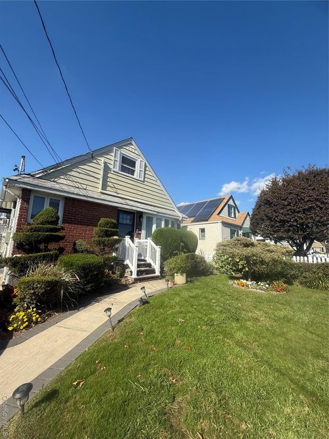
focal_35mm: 14
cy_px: 220
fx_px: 177
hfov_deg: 85.7
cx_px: 164
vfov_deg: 102.1
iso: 50
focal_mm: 2.22
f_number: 2.2
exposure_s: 1/2024
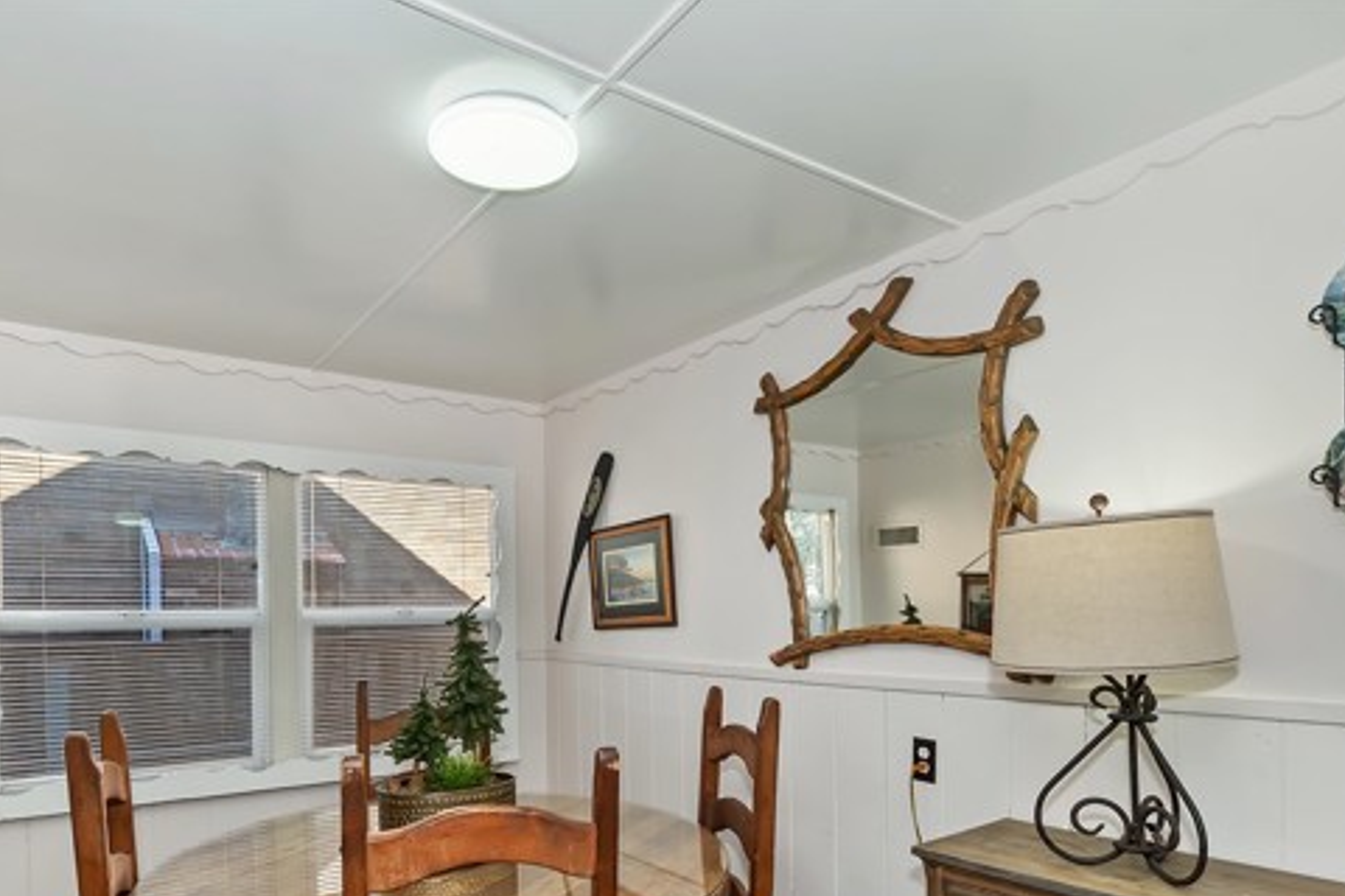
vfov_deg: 60.6
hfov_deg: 83.9
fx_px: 747
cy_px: 592
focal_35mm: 20
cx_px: 625
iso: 400
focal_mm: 10
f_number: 8
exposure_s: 1/30
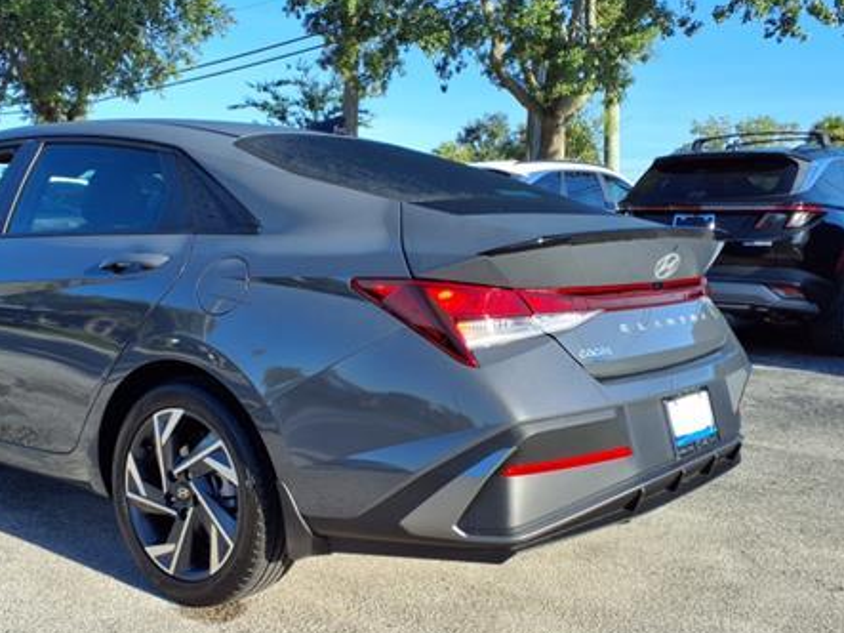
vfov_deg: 36.8
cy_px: 324
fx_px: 951
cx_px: 267
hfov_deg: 46.9
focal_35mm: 39
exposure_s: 1/1000
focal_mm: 3.58
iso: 40
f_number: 1.9
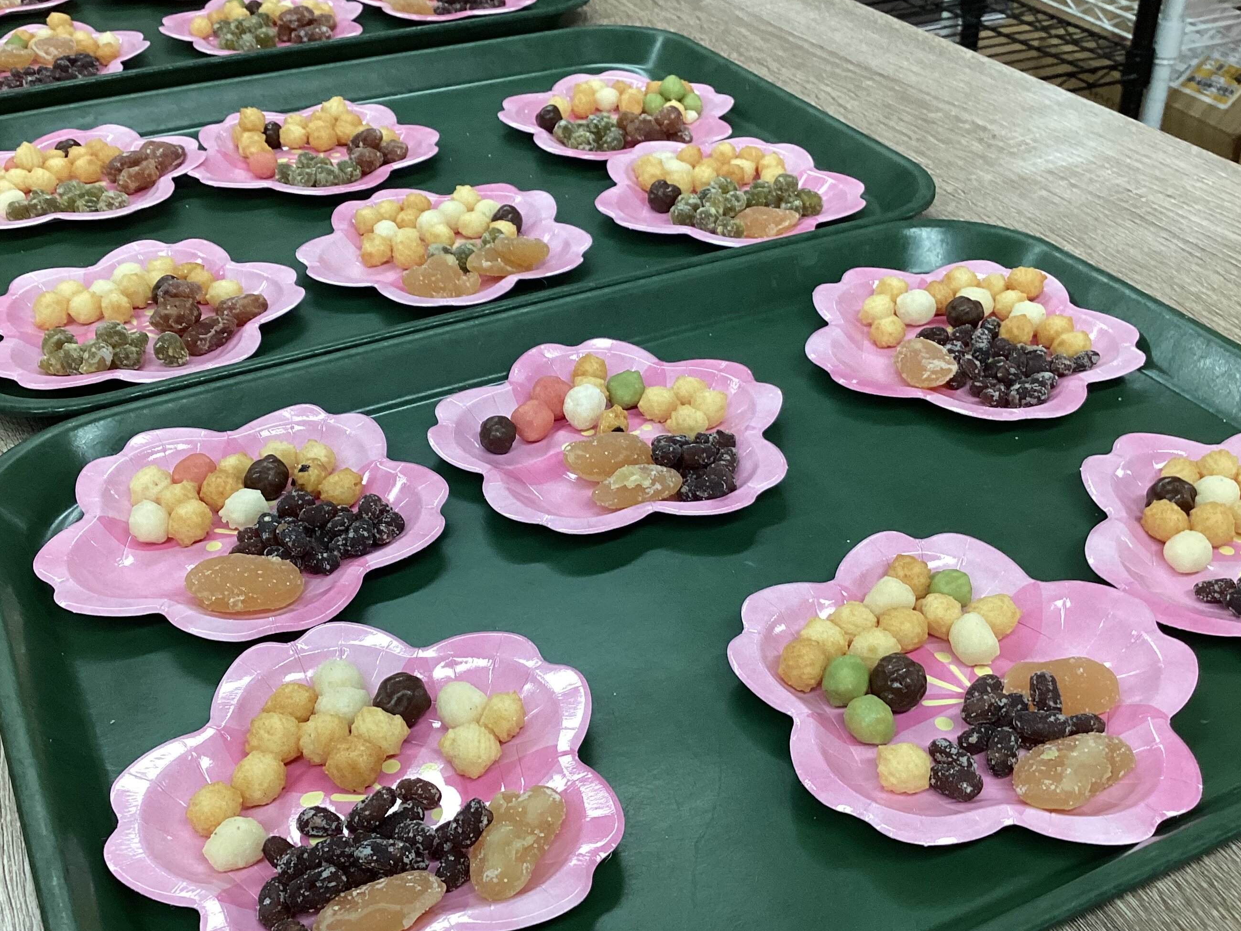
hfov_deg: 47.8
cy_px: 450
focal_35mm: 39
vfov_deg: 36.8
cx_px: 589
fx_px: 1398
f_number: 2.4
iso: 125
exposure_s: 1/60
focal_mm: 3.3
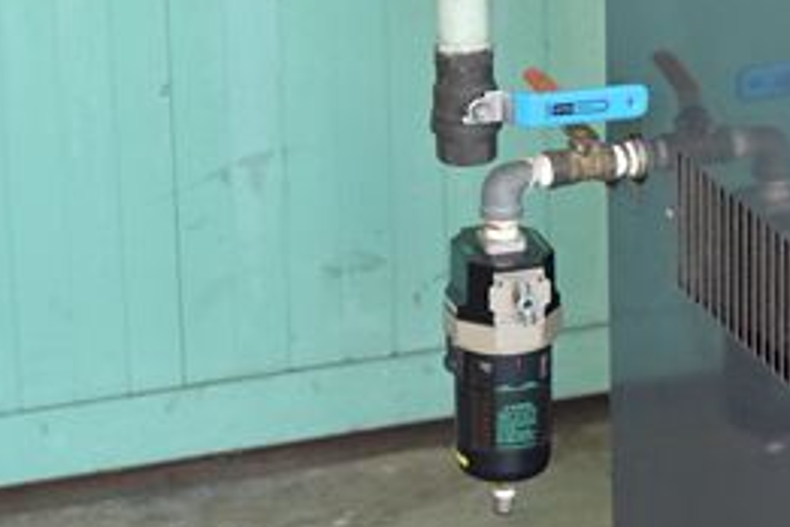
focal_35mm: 158
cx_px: 587
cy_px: 130
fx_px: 3466
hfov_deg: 13.0
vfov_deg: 8.7
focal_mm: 55
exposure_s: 1/160
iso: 1250
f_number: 6.3
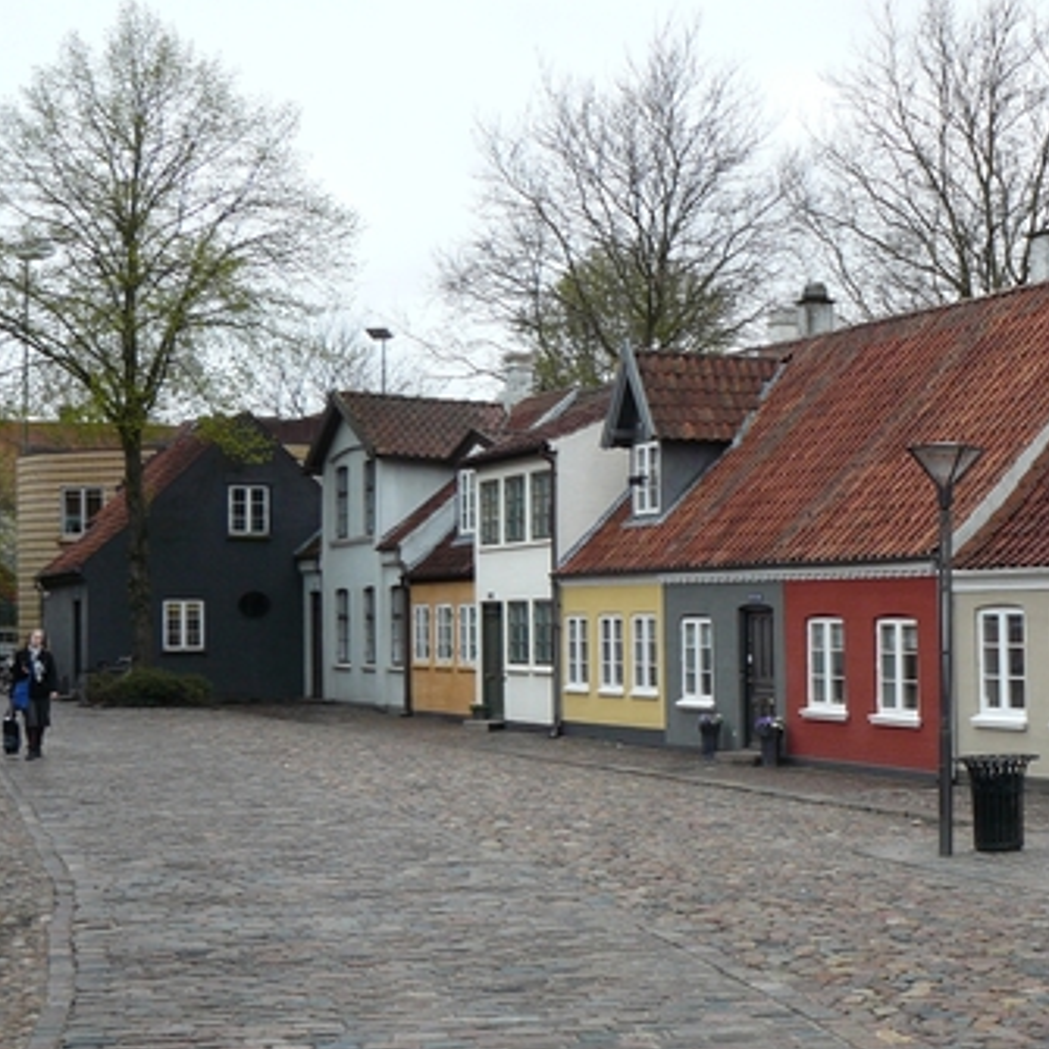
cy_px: 633
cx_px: 899
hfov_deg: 29.1
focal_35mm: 57
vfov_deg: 30.0
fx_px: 1954
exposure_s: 1/125
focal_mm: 6
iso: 100
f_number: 3.6
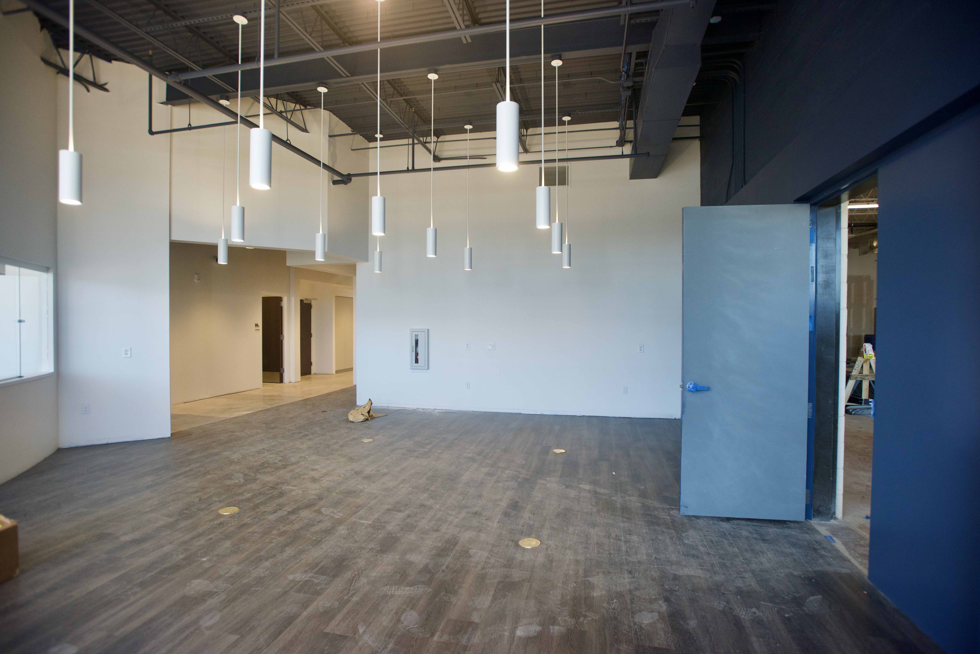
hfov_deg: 93.3
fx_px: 463
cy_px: 327
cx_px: 490
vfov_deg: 70.5
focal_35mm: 17
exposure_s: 1/400
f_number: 4
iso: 1250
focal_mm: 17
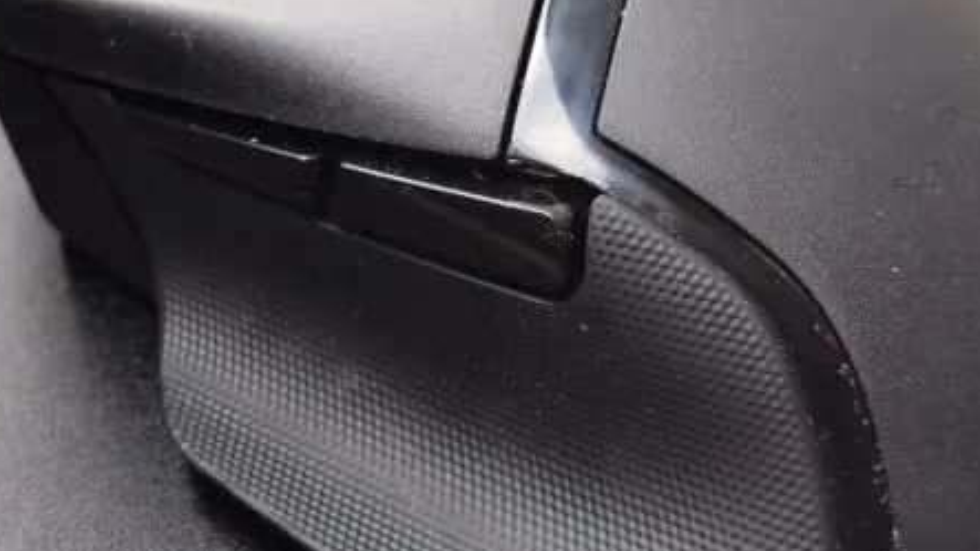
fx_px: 3066
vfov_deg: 10.3
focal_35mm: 118
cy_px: 328
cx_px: 252
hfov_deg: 18.1
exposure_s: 1/50
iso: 125
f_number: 1.6
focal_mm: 5.56
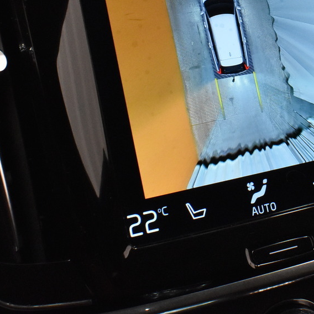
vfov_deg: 21.3
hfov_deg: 21.5
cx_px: 215
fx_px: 821
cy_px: 56
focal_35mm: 80
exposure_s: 1/30
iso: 2000
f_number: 13
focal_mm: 22
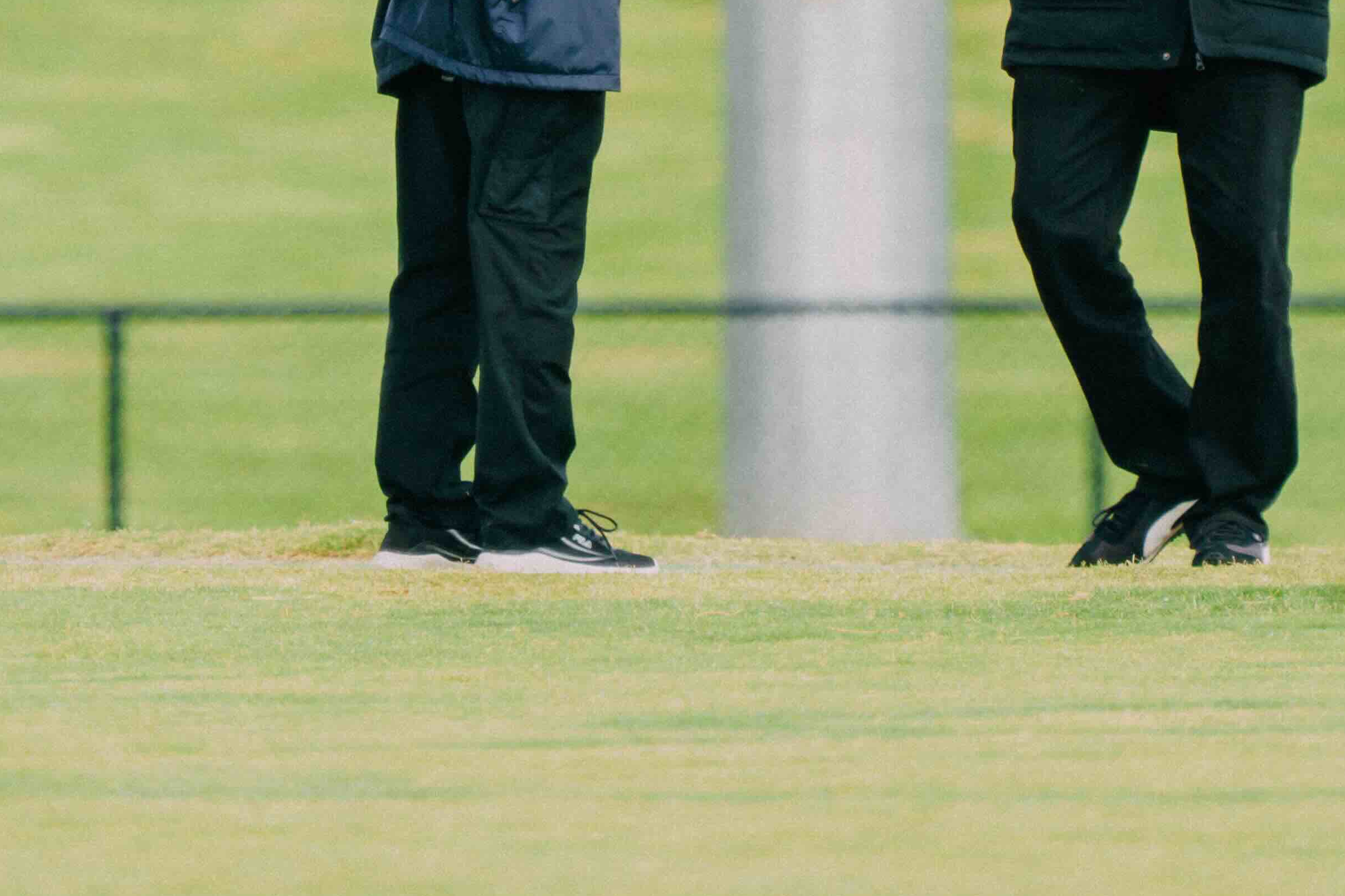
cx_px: 814
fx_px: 55708
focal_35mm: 1491
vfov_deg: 0.9
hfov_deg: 1.4
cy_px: -59
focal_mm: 600
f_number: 6.3
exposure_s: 1/400
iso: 200
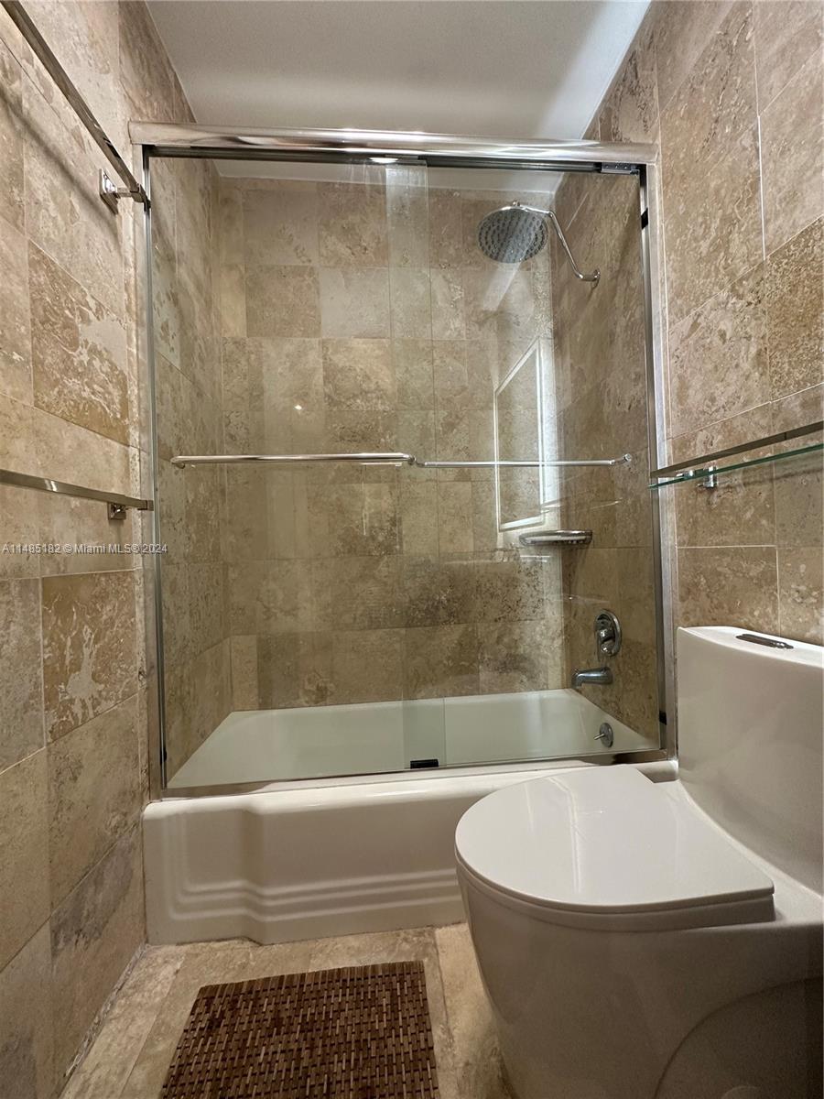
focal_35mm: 14
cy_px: 550
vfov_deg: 102.1
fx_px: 444
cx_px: 412
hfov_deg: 85.7
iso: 200
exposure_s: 1/60
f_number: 2.2
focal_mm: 2.22
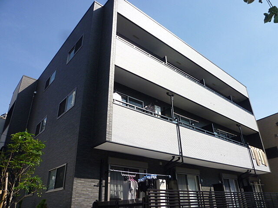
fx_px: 201
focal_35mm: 25
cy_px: 104
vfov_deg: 54.9
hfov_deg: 69.4
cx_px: 139
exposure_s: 1/500
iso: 100
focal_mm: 4.5
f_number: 4.5
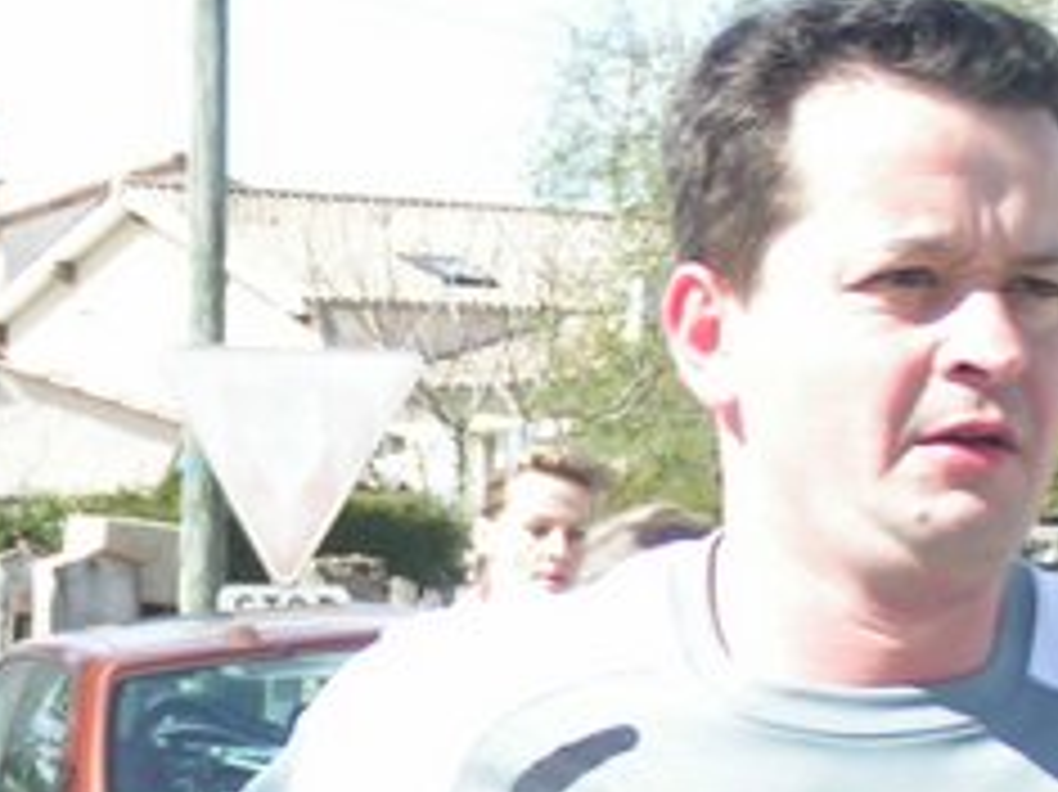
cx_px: 14
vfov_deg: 8.0
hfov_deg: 10.6
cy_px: 675
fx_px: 5651
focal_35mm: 185
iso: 50
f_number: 3.2
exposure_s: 1/400
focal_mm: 10.5
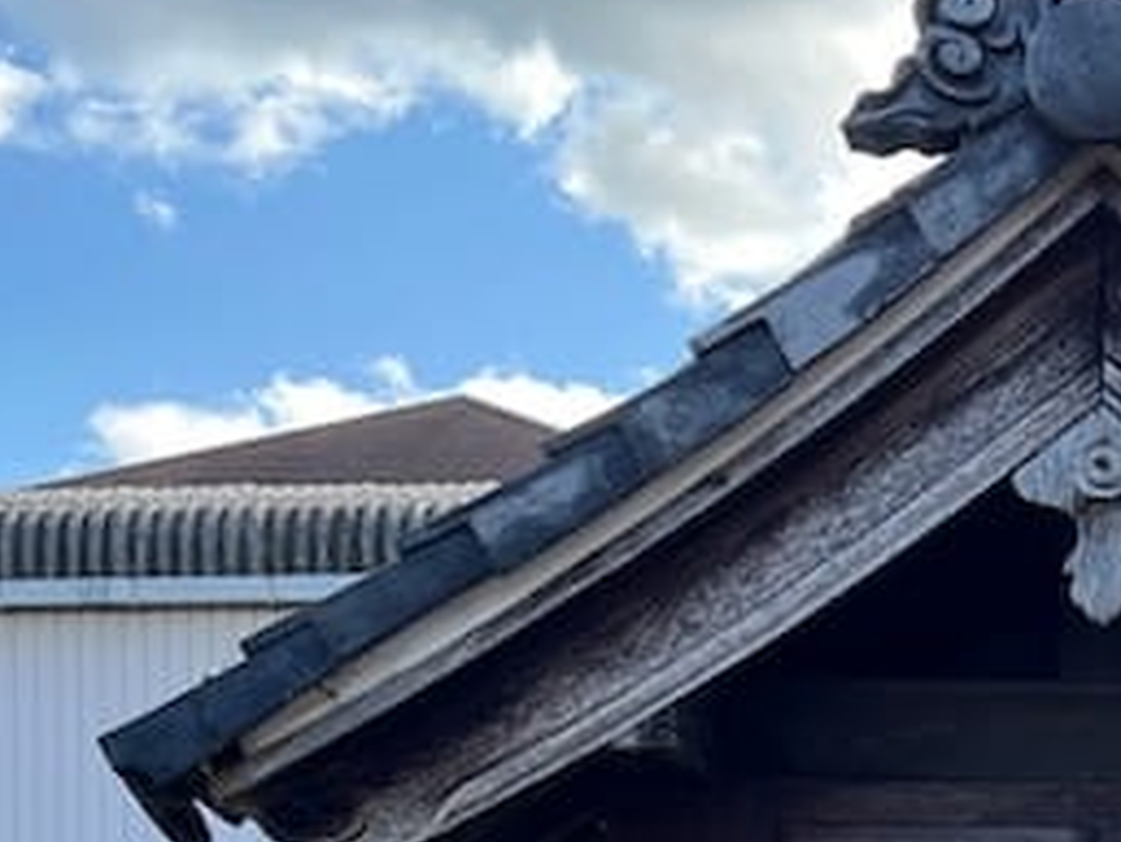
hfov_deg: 23.2
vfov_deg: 16.9
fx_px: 2624
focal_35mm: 81
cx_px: 1095
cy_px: 1174
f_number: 1.5
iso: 50
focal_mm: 5.7
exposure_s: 1/621
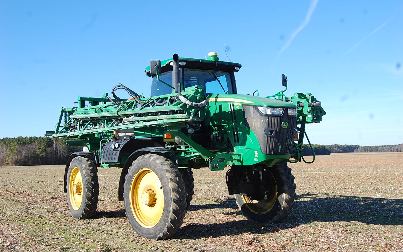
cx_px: 202
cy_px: 129
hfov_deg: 46.2
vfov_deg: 29.9
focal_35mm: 43
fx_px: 472
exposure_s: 1/250
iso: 200
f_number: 8
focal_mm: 28
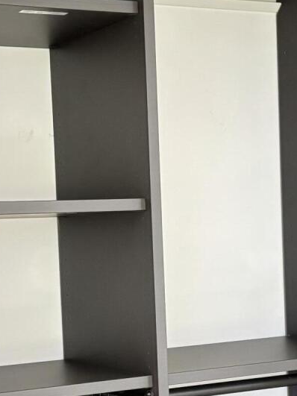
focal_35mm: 98
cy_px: 289
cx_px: 131
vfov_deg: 19.9
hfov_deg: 15.1
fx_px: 1122
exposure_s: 1/42
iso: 500
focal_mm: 5.96
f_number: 1.6
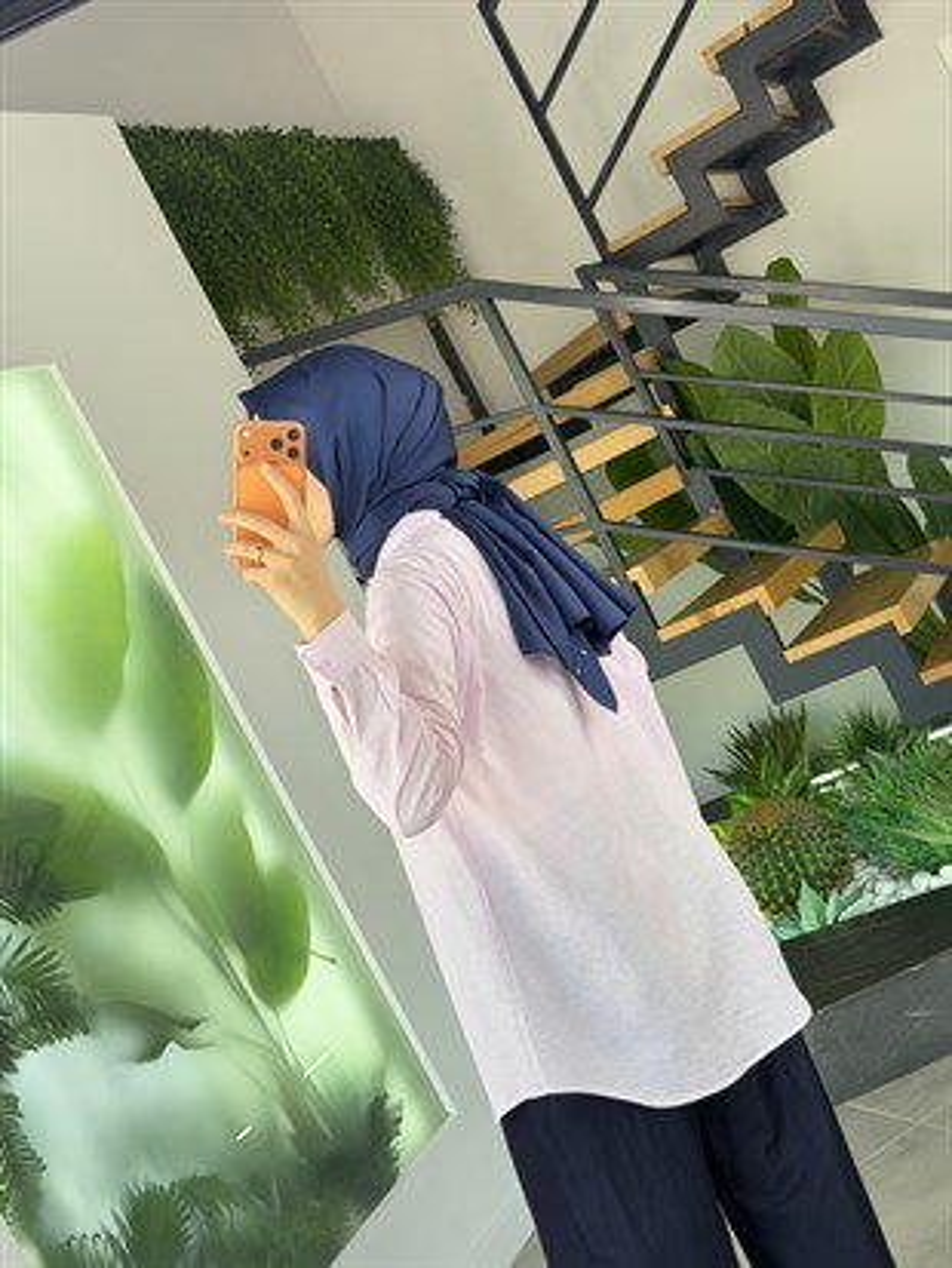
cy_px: 634
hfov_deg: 30.3
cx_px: 476
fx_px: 1759
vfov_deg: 39.6
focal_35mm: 48
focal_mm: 6.76
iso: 64
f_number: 1.78
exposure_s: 1/155
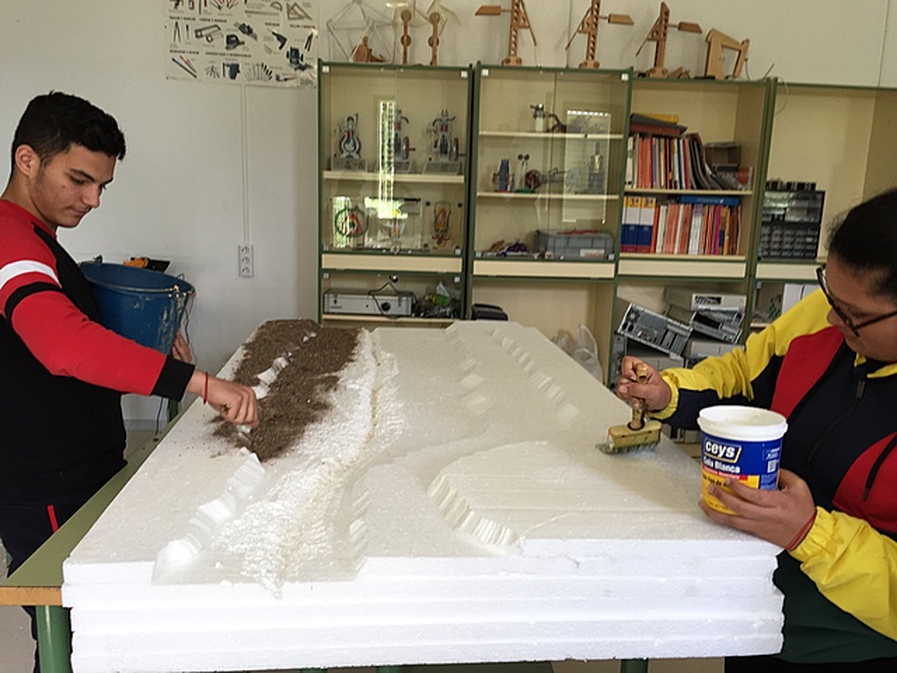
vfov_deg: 48.2
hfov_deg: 61.7
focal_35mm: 29
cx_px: 448
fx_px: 751
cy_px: 336
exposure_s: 1/50
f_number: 2.2
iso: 32
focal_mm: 4.15
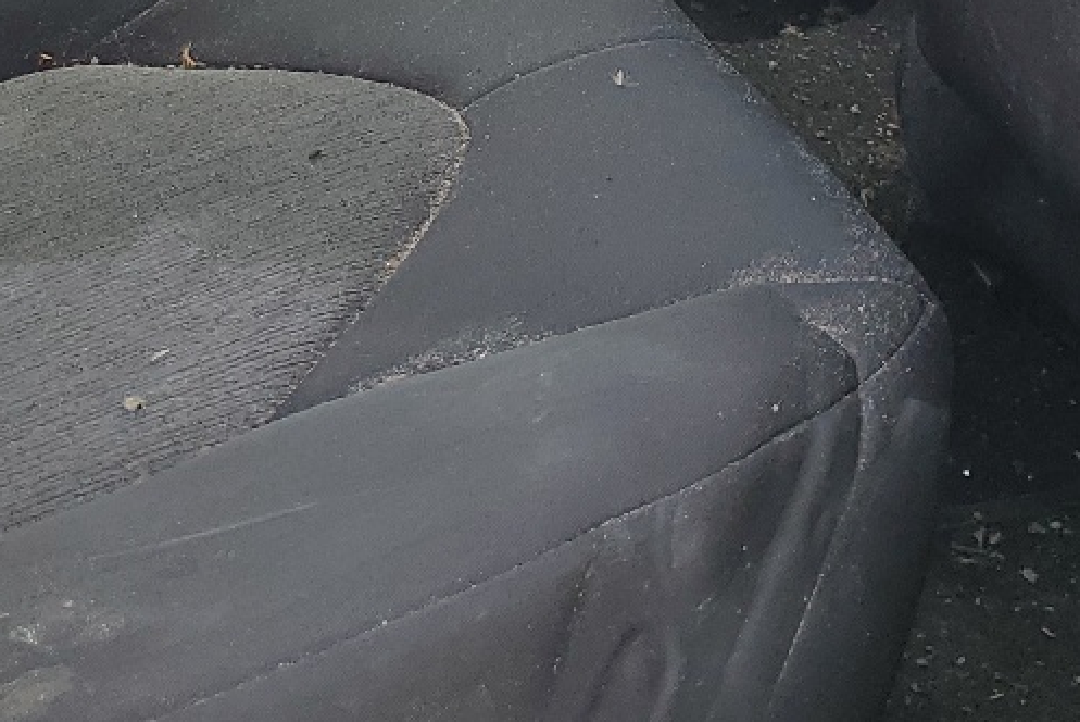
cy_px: -424
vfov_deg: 14.5
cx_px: 335
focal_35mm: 87
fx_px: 2611
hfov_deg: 23.2
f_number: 1.5
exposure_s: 1/133
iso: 50
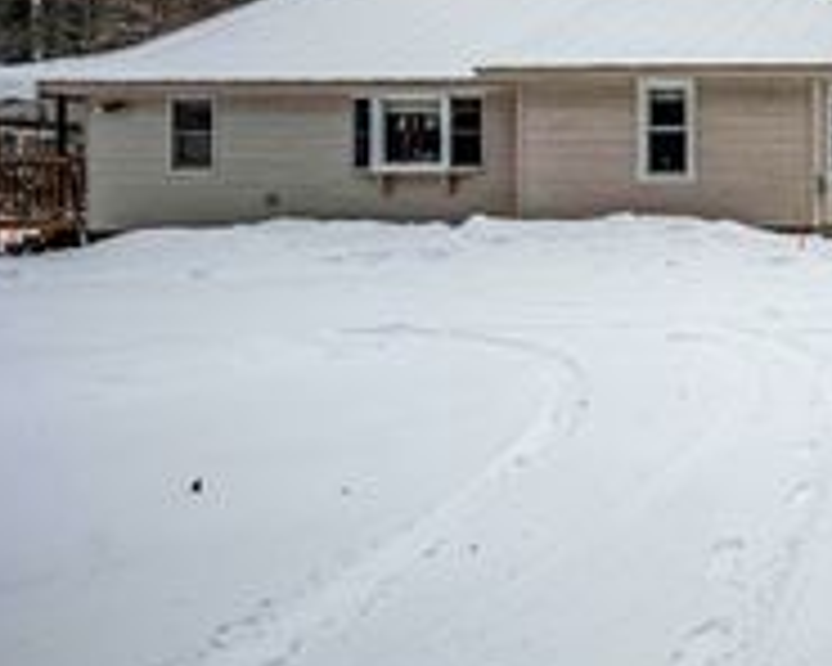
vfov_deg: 33.6
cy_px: 106
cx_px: 926
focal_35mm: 43
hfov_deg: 36.1
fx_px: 1059
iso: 400
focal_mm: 17
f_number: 5.6
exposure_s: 1/2000
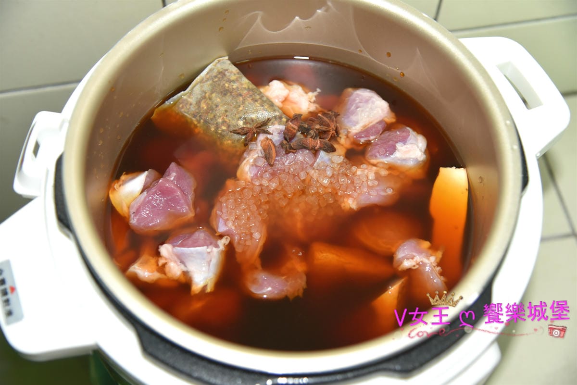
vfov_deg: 27.0
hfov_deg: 39.6
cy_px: 192
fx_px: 802
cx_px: 288
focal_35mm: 50
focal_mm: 50
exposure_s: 1/60
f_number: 4
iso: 1600
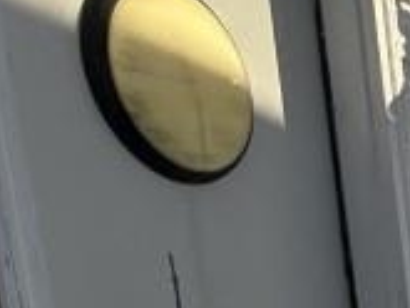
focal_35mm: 87
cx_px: 1247
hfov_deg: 11.3
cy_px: 450
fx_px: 1031
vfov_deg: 15.7
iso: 50
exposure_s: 1/3460
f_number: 2.2
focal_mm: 2.22
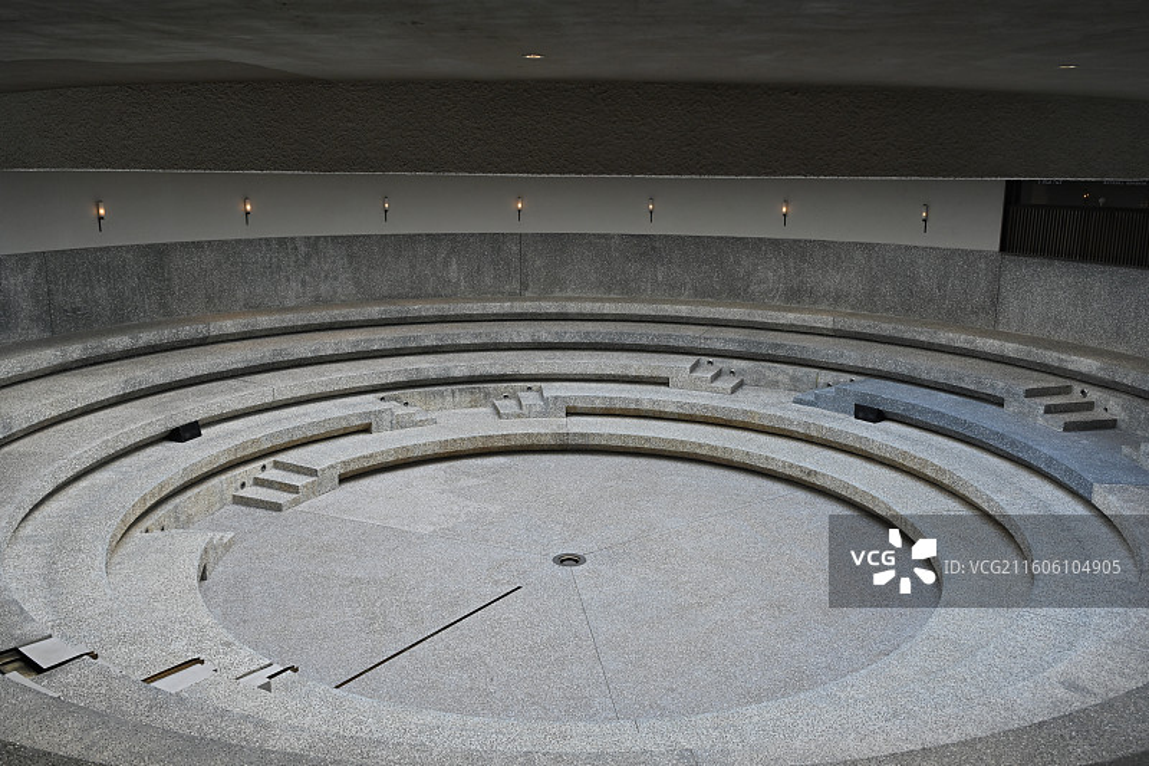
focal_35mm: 30
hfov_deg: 61.9
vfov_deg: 43.6
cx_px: 574
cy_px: 383
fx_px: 957
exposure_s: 1/250
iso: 500
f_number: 4
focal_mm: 30
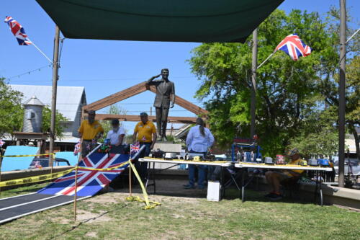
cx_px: 180
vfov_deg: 28.1
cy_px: 120
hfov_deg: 41.1
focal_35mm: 48
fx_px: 480
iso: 100
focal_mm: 48
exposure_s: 1/400
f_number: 7.1
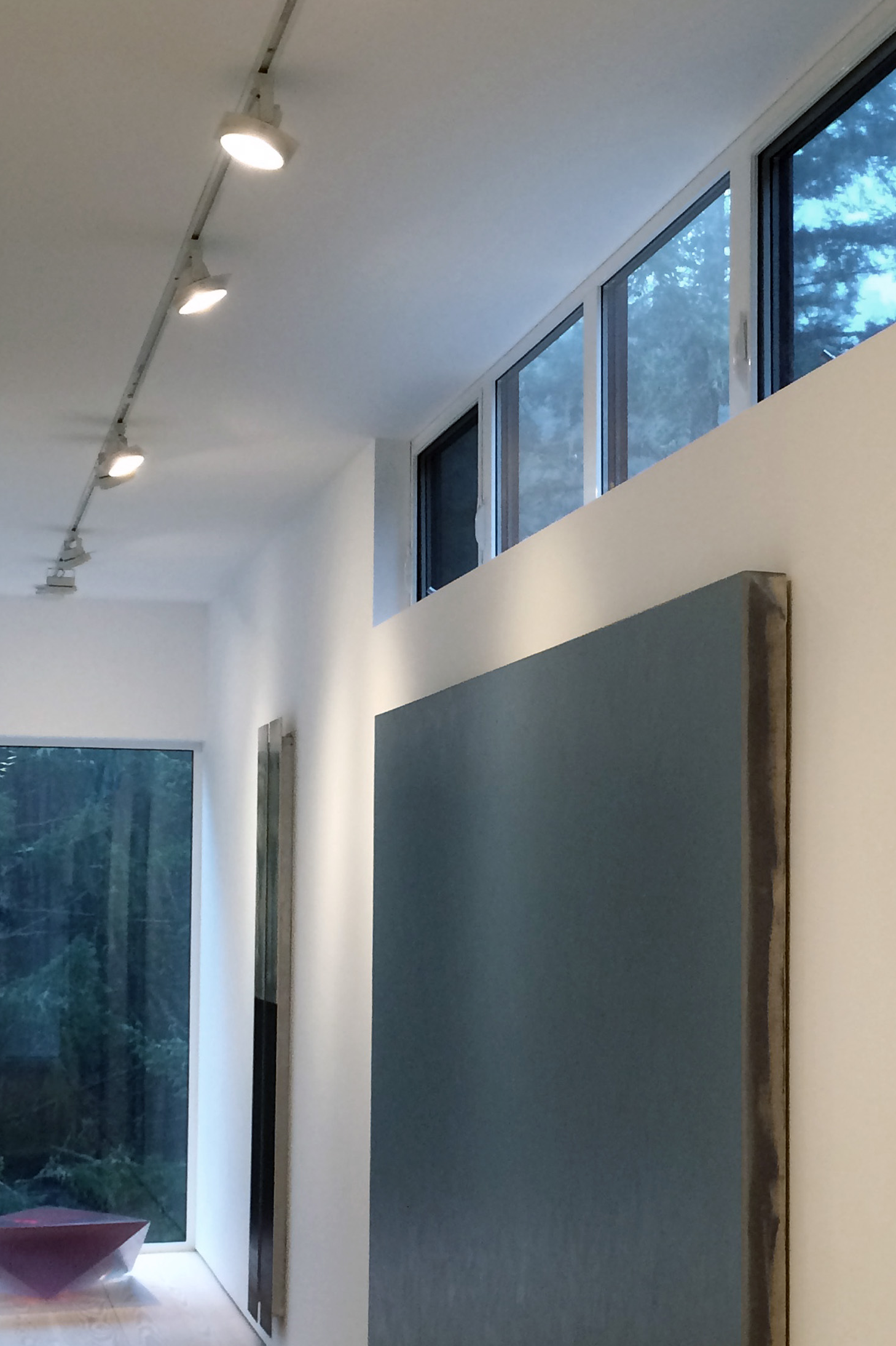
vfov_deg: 42.5
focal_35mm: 45
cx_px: 318
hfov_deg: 29.7
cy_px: 987
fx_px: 1680
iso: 80
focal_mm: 4.15
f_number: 2.2
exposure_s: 1/30
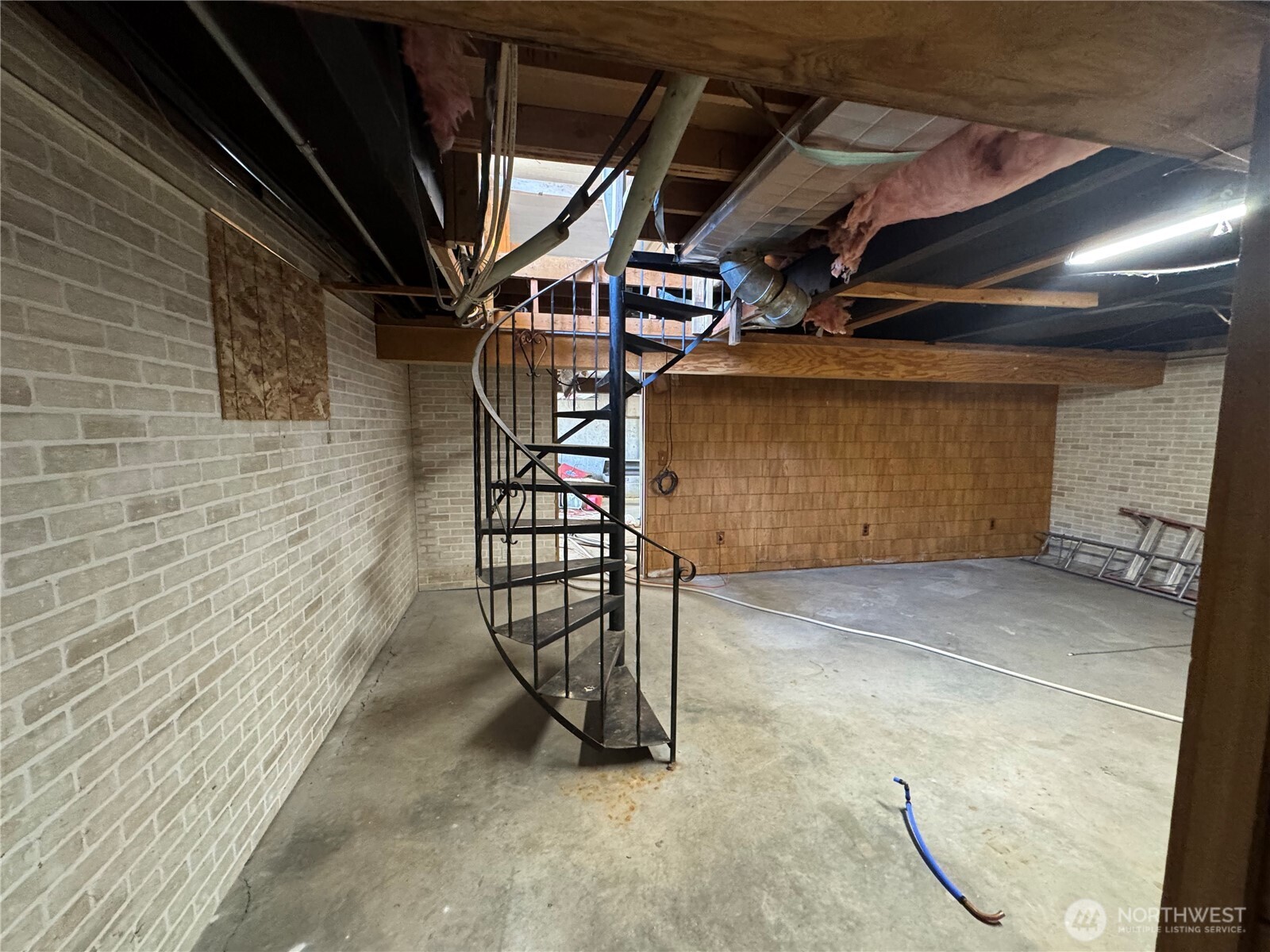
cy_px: 476
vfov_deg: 85.7
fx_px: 514
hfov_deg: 102.1
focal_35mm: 14
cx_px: 635
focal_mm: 2.22
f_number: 2.2
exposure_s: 1/60
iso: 640
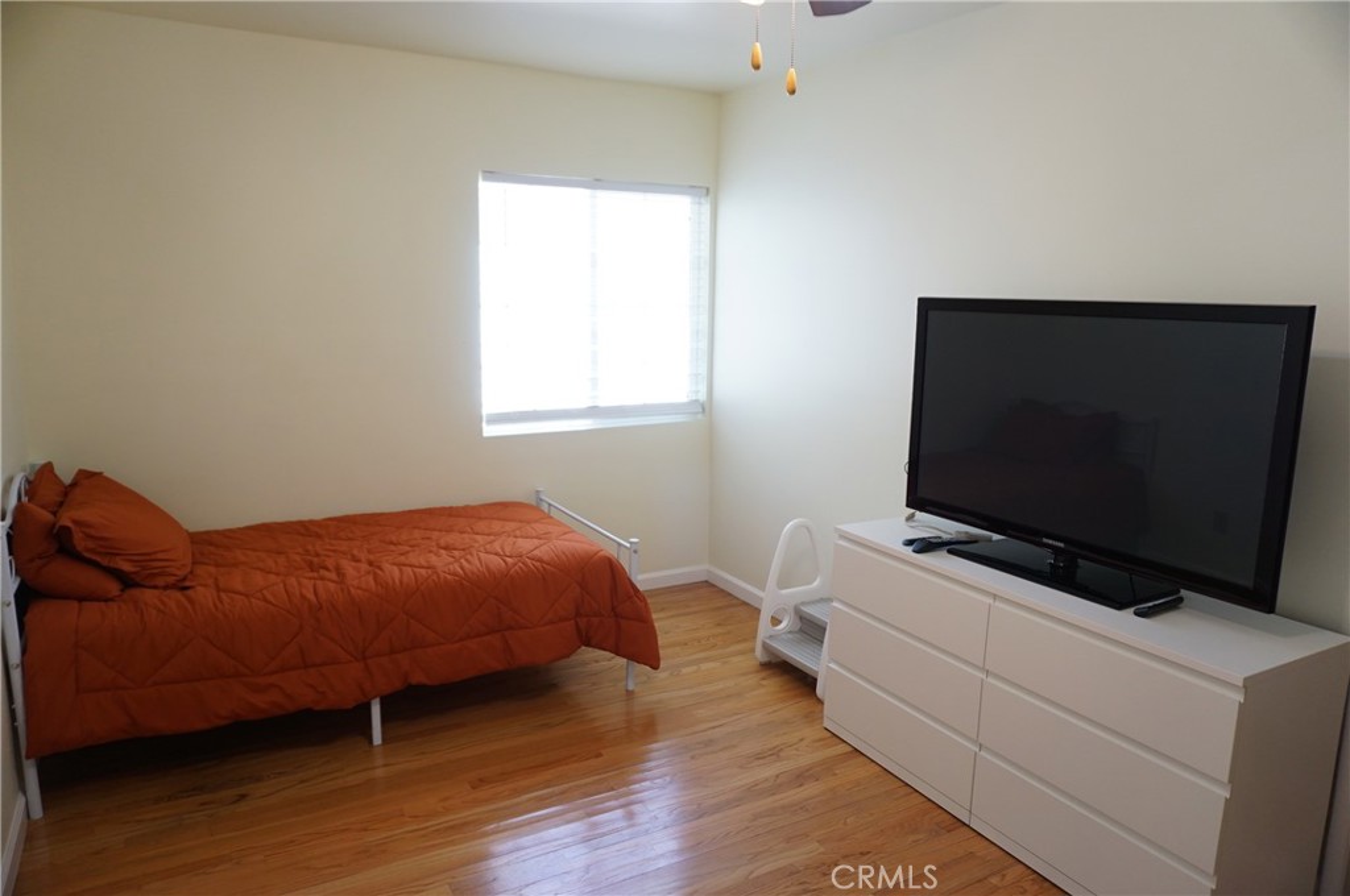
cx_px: 675
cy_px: 448
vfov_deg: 53.0
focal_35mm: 24
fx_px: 899
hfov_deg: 73.8
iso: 500
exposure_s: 1/60
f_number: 3.5
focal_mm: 16
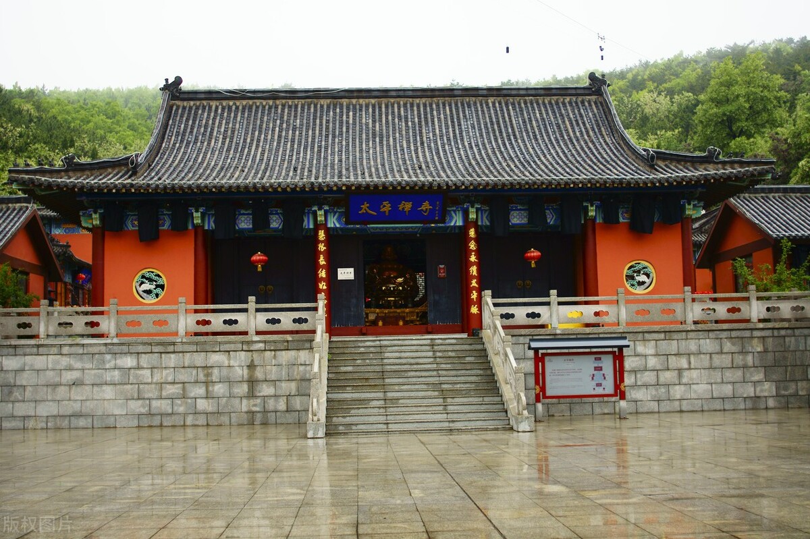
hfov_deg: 46.4
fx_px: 945
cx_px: 405
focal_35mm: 42
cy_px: 270
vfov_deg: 31.9
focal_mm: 28
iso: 200
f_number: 2.8
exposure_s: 1/320
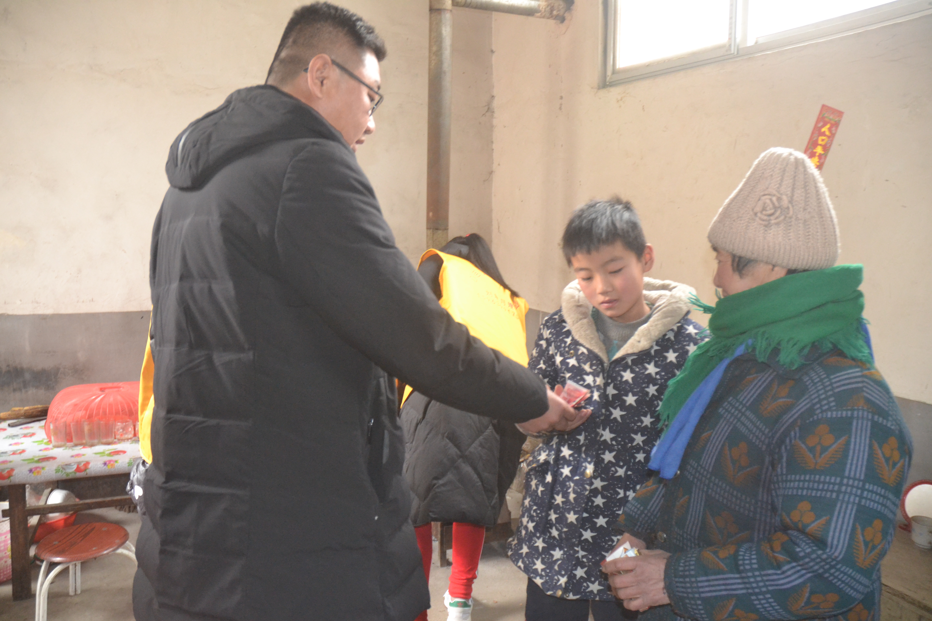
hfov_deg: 67.4
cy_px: 310
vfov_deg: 47.9
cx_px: 466
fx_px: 699
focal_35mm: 27
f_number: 3.5
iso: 2200
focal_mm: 18
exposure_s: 1/60
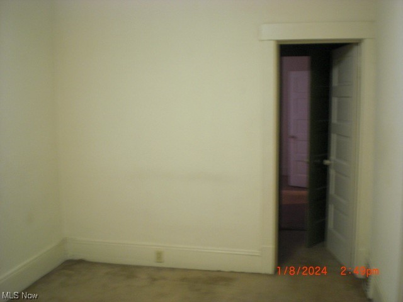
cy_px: 151
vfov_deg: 37.7
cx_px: 202
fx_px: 442
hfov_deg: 49.0
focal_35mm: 38
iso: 200
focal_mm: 6.3
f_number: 3.1
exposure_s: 1/5
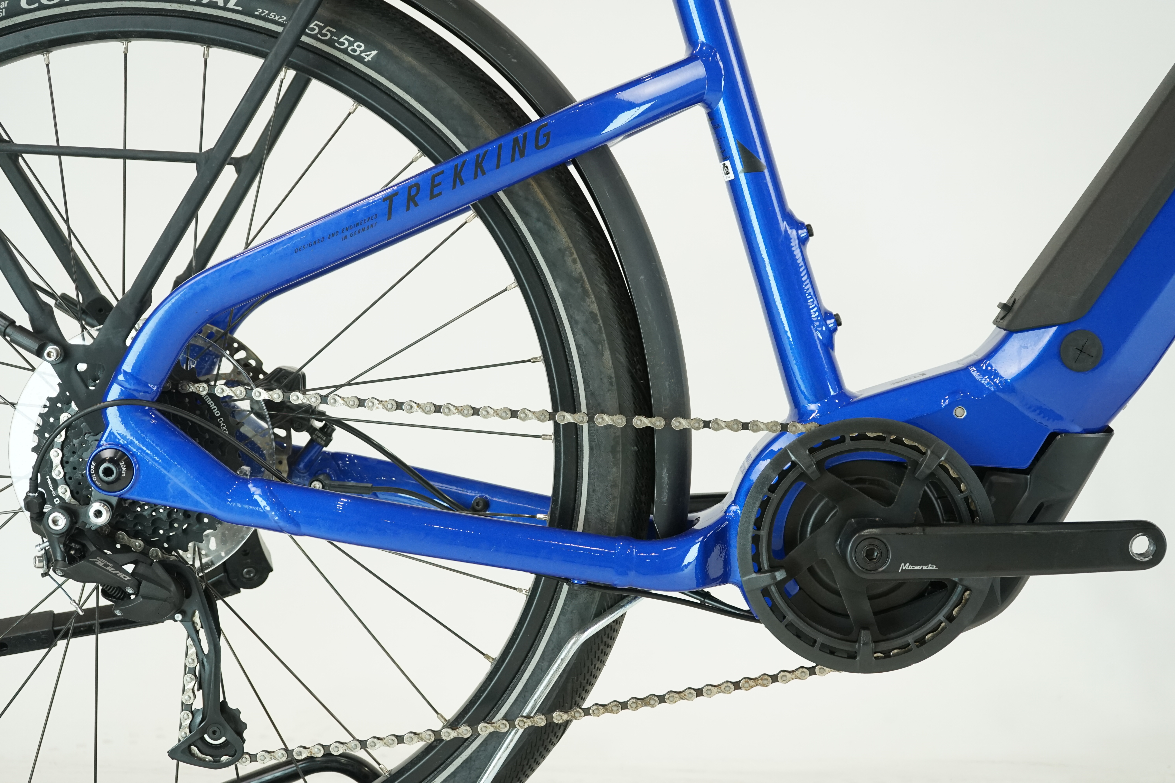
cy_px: 392
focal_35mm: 55
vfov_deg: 24.6
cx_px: 588
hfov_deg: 36.2
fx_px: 1795
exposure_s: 1/200
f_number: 5.6
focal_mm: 55
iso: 1600
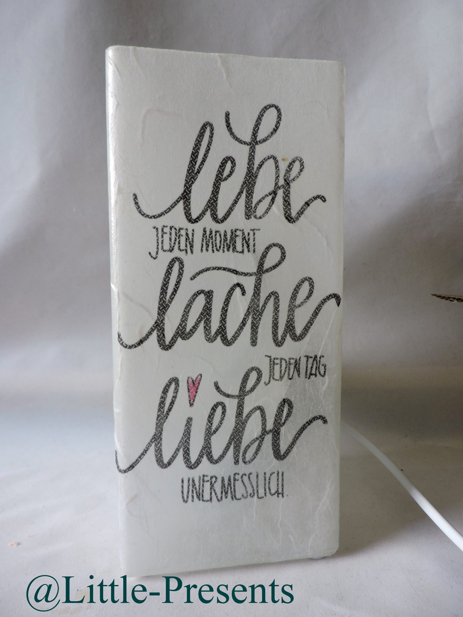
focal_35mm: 24
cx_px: 232
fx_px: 428
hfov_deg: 56.8
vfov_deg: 71.6
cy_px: 308
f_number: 3
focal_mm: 4.3
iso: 100
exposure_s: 1/30
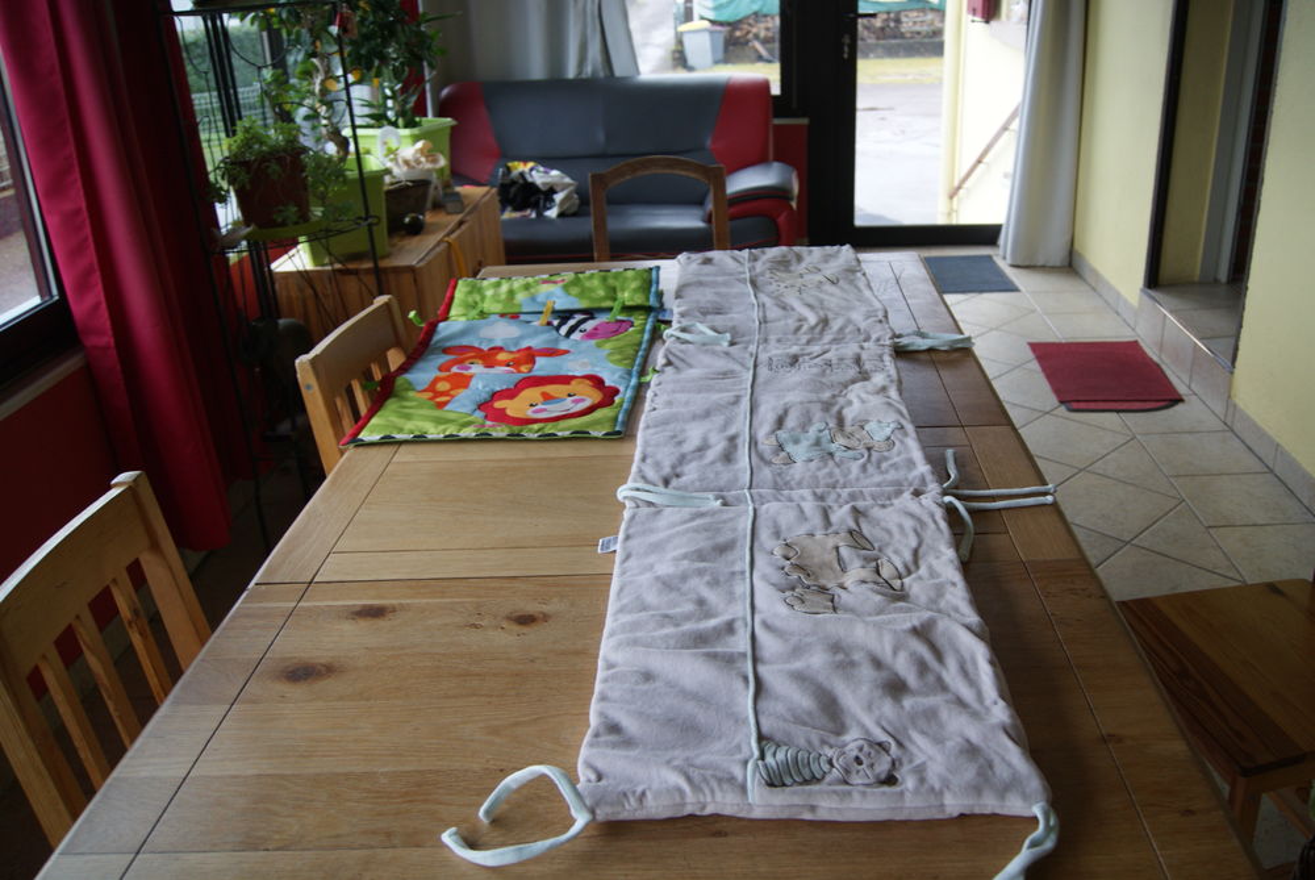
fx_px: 1097
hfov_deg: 61.9
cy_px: 440
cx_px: 658
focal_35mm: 30
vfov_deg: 43.7
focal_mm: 20
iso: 200
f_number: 4
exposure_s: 1/40
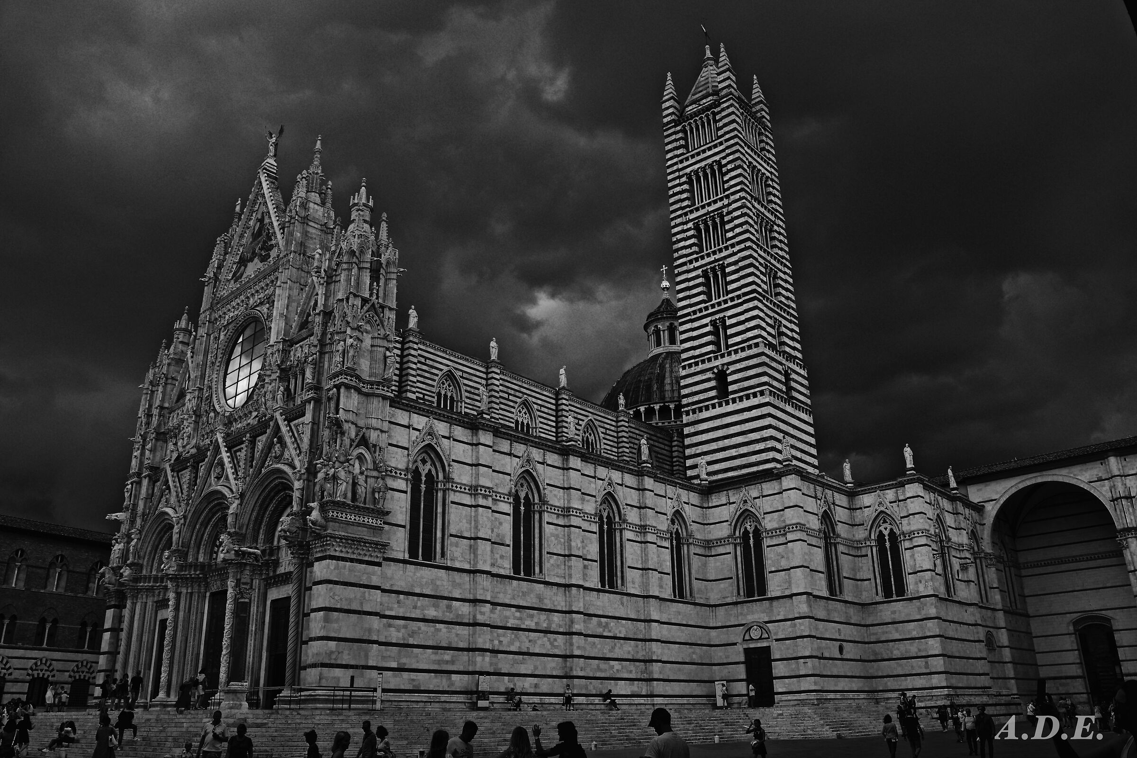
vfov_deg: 47.9
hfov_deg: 67.4
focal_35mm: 27
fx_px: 853
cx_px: 568
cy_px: 379
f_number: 11
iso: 100
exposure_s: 1/200
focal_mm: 18
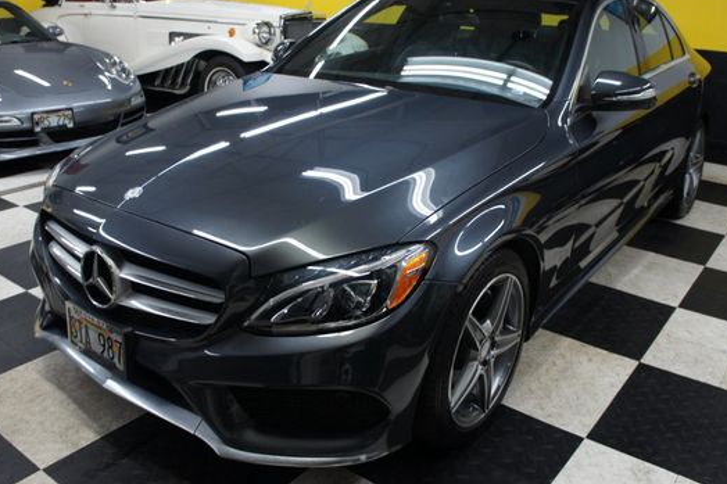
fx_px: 666
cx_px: 347
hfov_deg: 57.2
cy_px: 226
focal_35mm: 33
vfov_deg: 39.9
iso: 250
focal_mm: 18
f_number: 3.5
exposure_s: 1/30
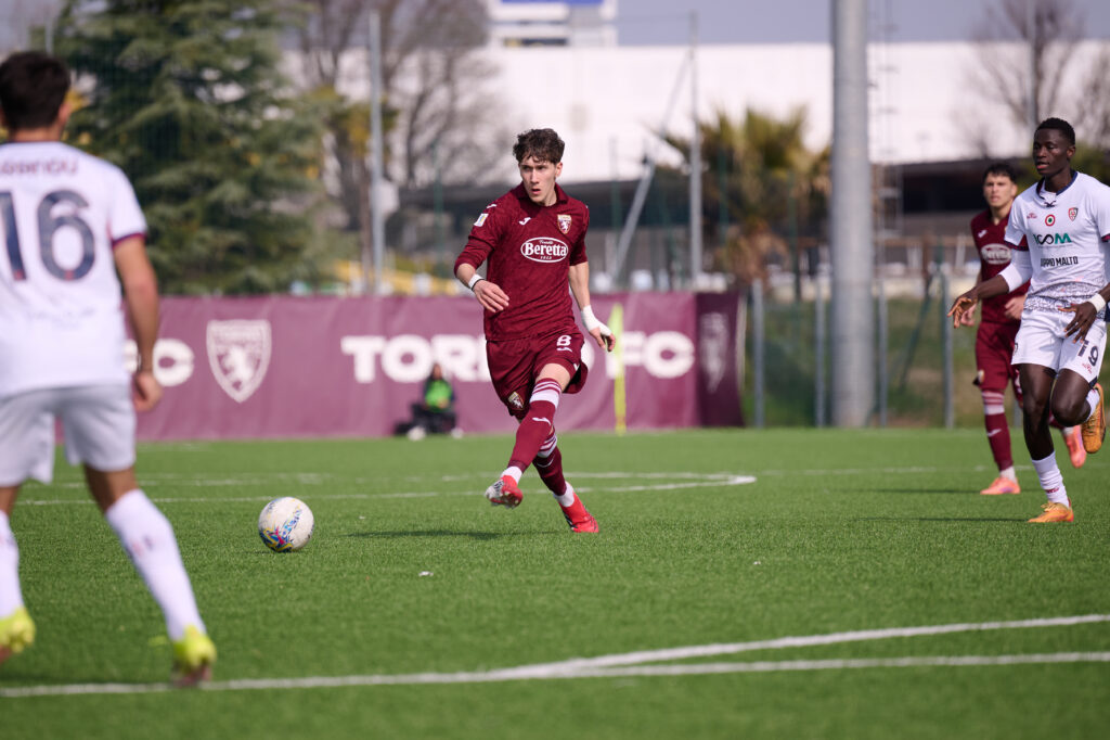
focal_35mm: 285
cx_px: 555
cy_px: 370
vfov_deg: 4.8
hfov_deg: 7.2
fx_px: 8784
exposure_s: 1/3200
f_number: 2.8
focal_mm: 190
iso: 125
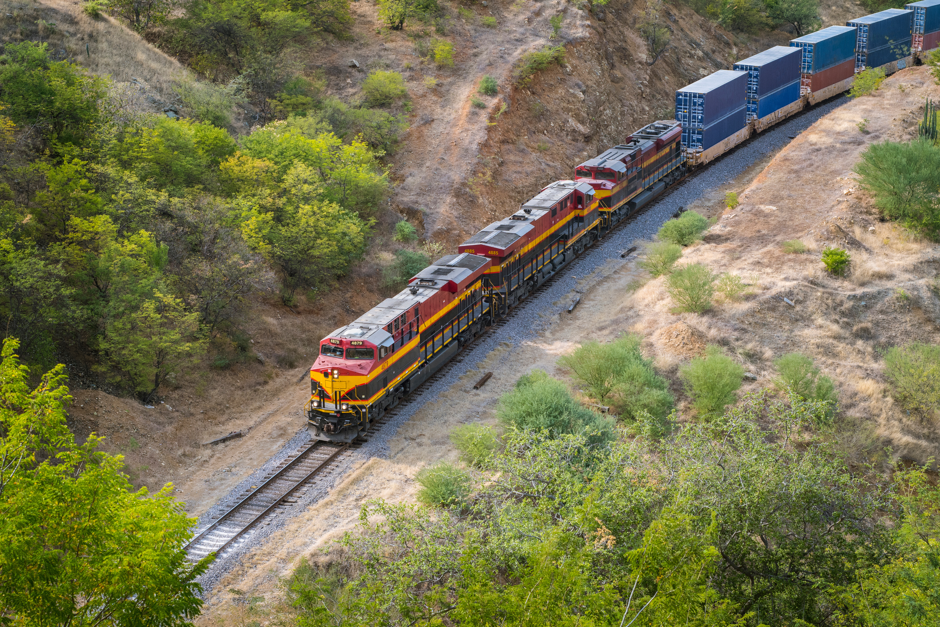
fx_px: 1958
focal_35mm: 75
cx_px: 470
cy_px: 314
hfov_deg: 27.0
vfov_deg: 18.2
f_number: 10
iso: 500
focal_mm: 50
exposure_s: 1/250
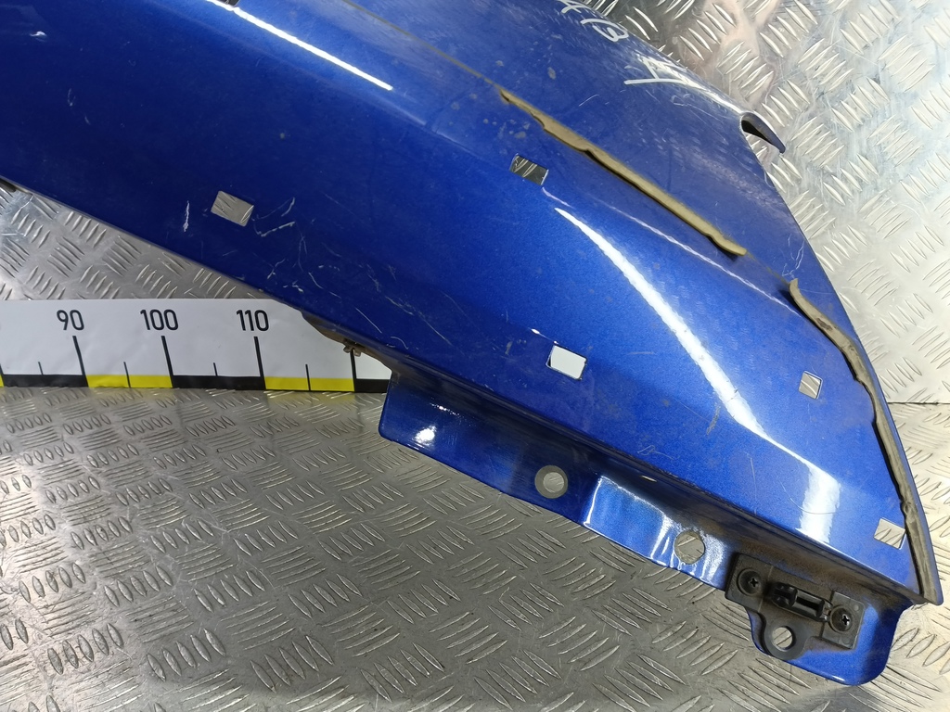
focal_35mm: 23
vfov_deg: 58.9
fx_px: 631
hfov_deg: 73.9
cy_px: 356
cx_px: 475
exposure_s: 1/50
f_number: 1.6
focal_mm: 4.11
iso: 164
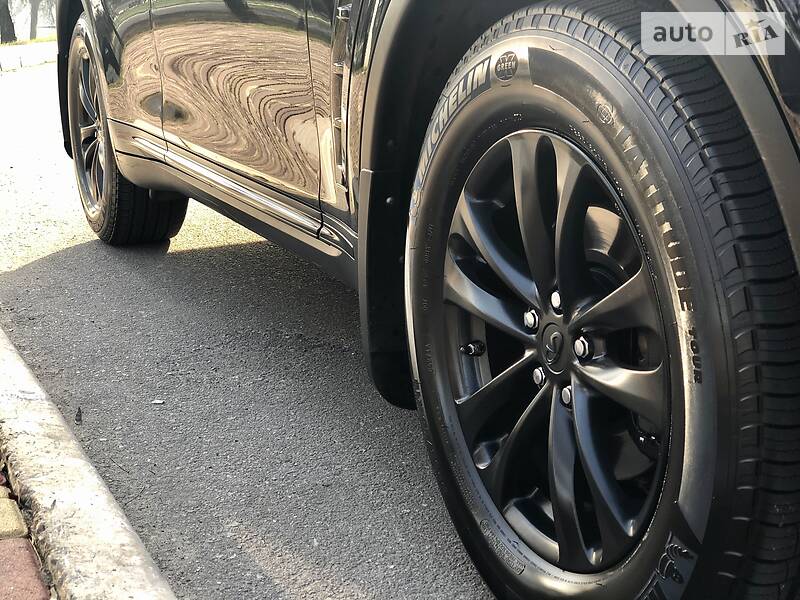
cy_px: 300
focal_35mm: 52
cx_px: 400
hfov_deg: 36.8
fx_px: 1202
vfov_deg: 28.0
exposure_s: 1/60
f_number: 2.4
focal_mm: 6
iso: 25
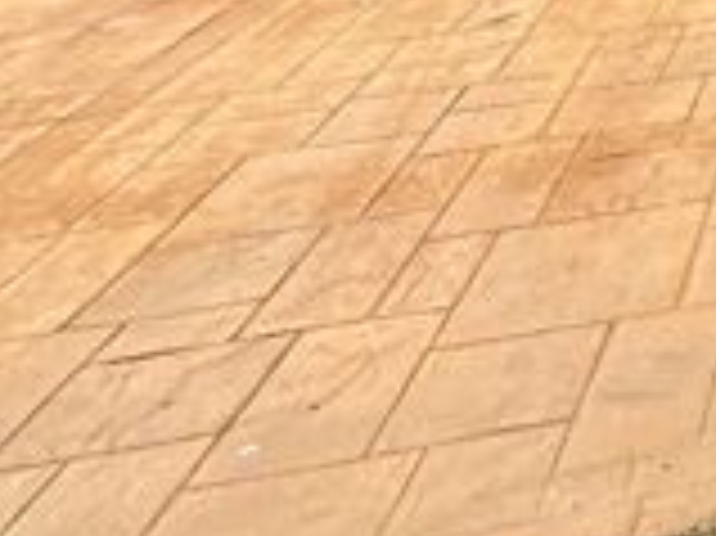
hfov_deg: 22.1
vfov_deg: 16.5
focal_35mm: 62
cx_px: 1223
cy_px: -599
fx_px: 1281
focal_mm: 2.22
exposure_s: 1/2398
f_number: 2.2
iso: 40
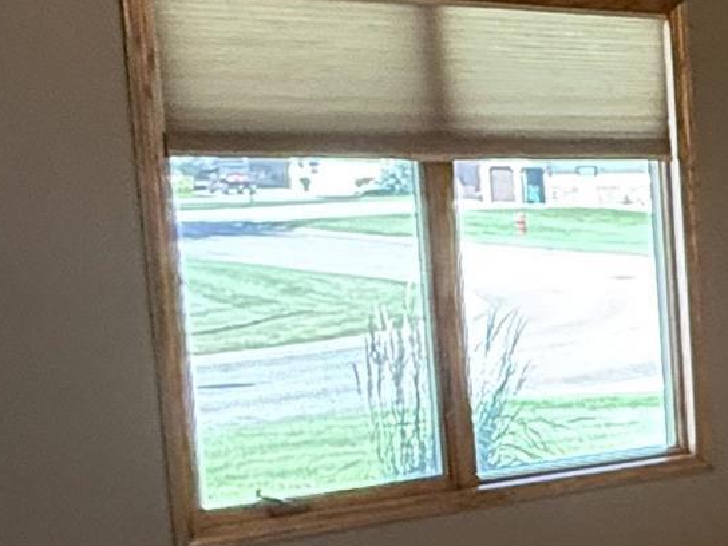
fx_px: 1661
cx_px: 1740
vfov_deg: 18.6
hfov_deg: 15.0
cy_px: 337
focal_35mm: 79
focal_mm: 2.22
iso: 500
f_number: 2.2
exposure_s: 1/60
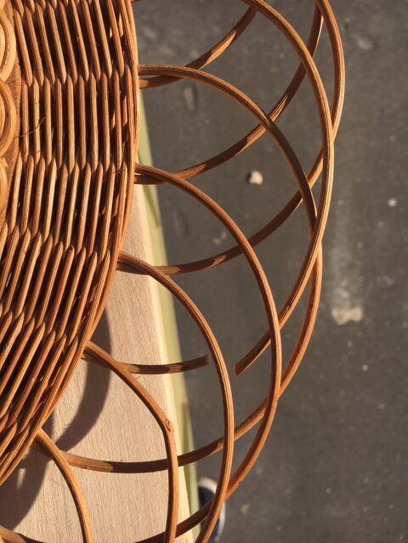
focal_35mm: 29
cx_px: 204
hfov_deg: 48.2
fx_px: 456
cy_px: 272
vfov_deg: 61.7
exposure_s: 1/1709
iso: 25
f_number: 2.2
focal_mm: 4.15
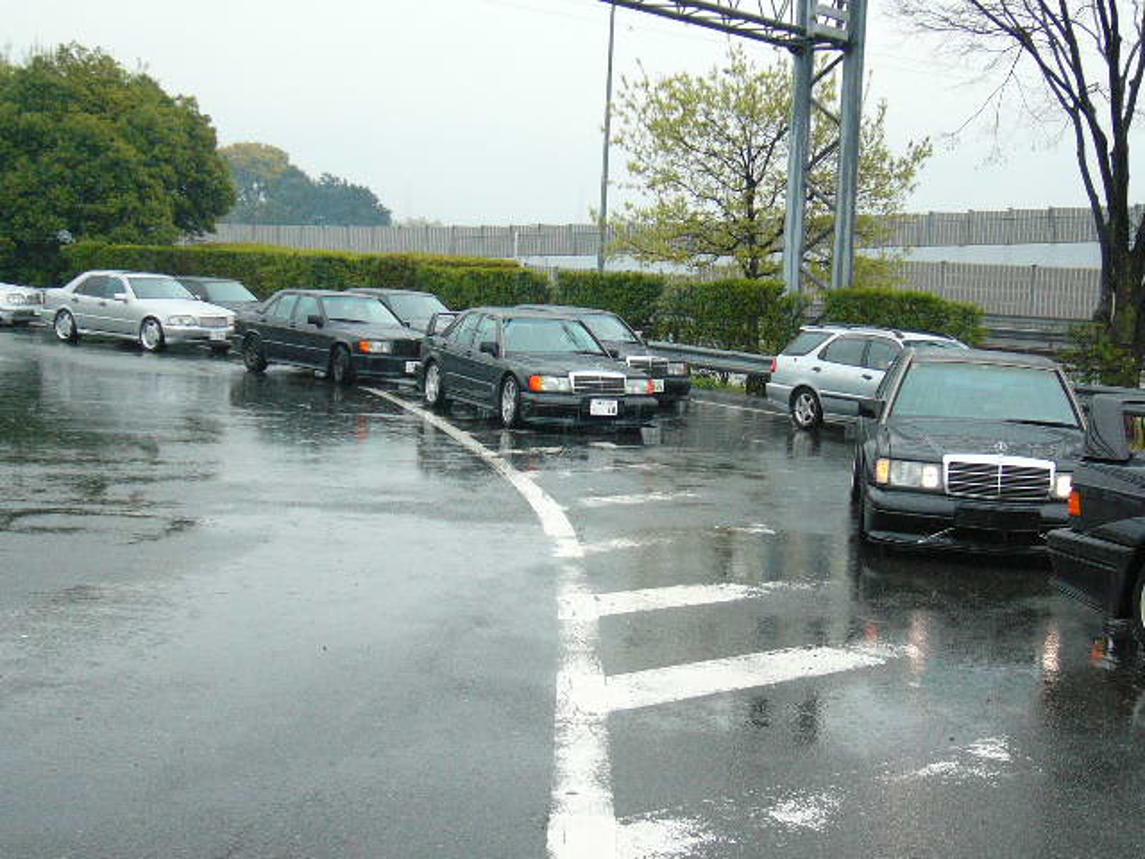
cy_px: 430
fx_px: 1753
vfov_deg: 27.5
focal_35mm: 53
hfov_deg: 36.2
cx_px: 572
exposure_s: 1/400
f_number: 3.4
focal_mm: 8.8
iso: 100
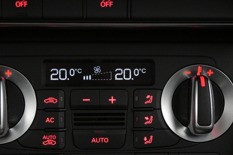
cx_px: 100
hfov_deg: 27.5
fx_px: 475
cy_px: 114
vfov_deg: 18.5
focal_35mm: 73
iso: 3200
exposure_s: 1/40
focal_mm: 27.5
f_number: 4.5
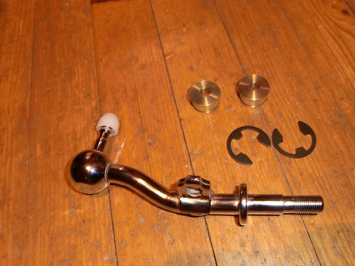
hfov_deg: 58.3
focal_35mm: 31
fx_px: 318
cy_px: 125
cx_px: 183
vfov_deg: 45.4
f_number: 3
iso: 125
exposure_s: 1/5
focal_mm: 4.24
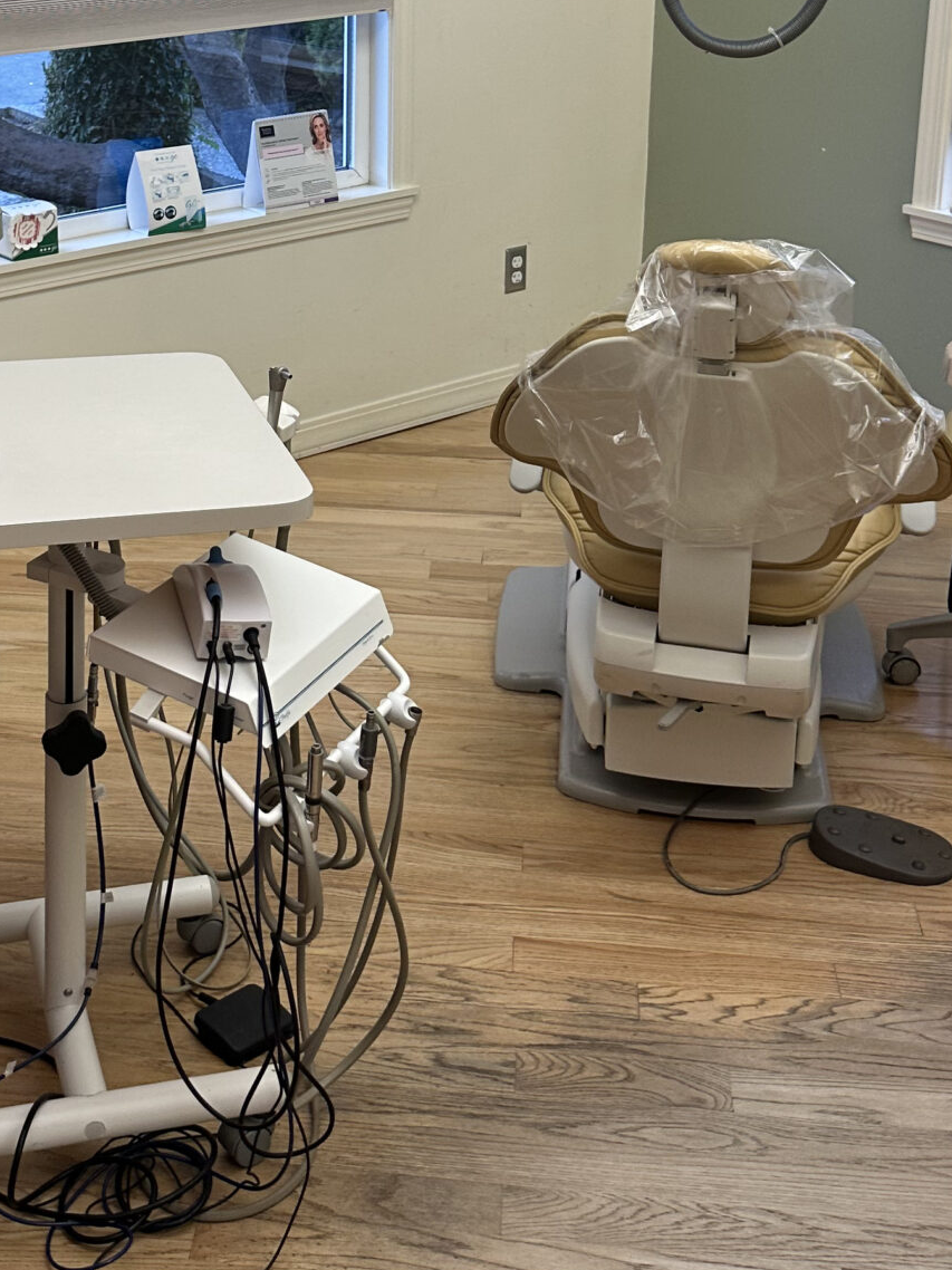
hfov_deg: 26.9
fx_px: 1981
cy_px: 224
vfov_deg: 34.3
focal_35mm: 54
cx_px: 310
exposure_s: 1/60
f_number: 1.78
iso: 125
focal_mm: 6.86
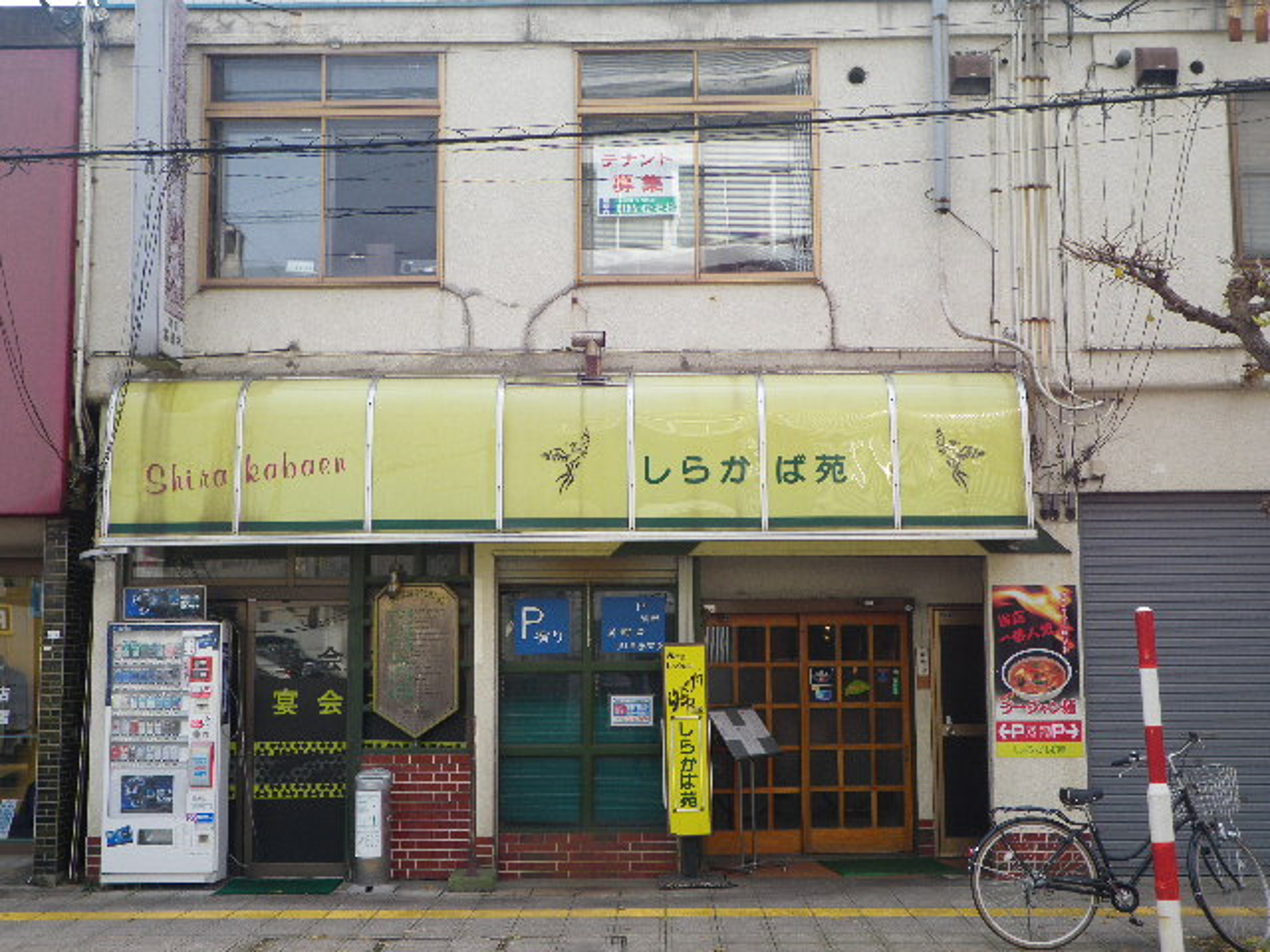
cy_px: 476
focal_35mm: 46
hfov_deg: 41.2
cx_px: 635
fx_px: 1688
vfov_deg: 31.5
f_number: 3.3
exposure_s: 1/200
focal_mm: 8.2
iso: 64
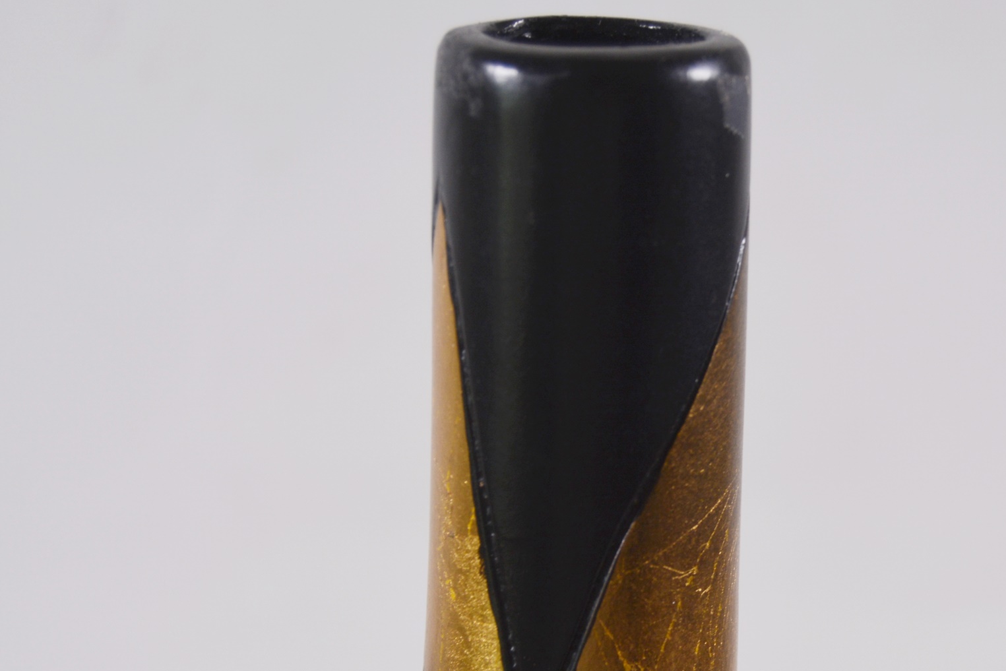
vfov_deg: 11.6
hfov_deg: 17.3
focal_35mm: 118
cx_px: 698
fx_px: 3298
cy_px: 454
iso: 200
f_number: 5.6
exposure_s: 1/125
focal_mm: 48
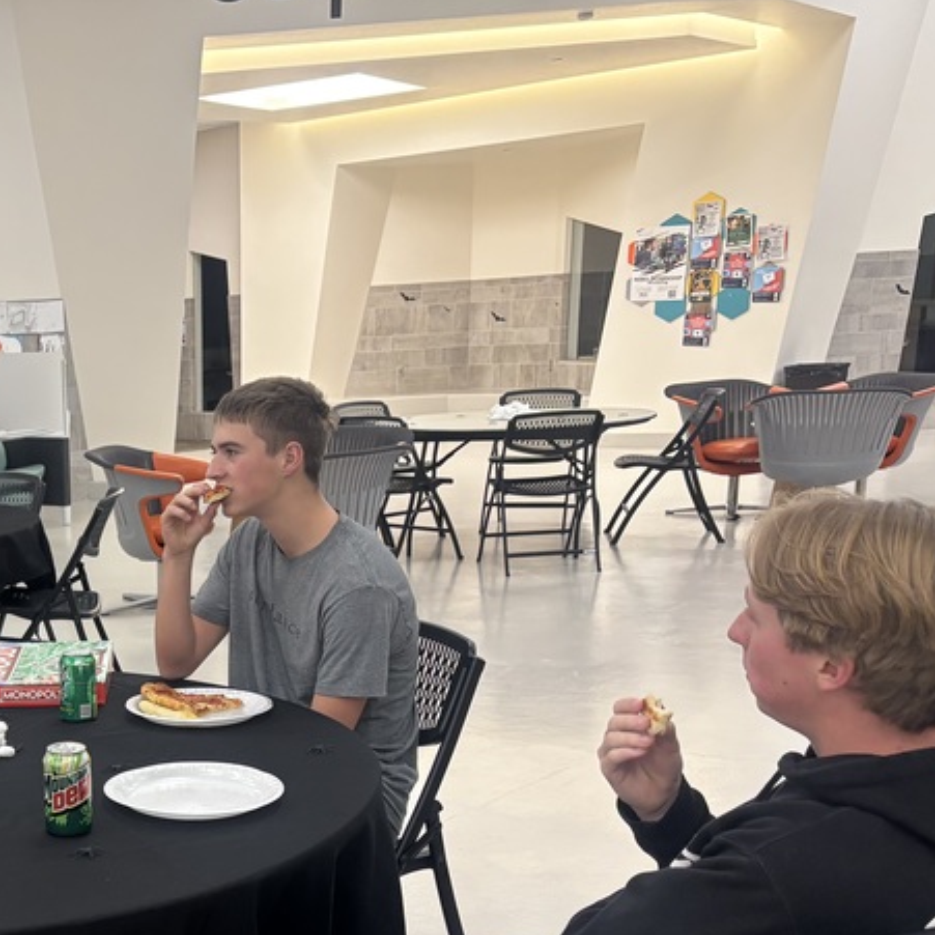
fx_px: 1559
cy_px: 763
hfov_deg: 30.5
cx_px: -50
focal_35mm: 51
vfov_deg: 32.4
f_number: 1.6
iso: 160
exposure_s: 1/58
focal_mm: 5.96
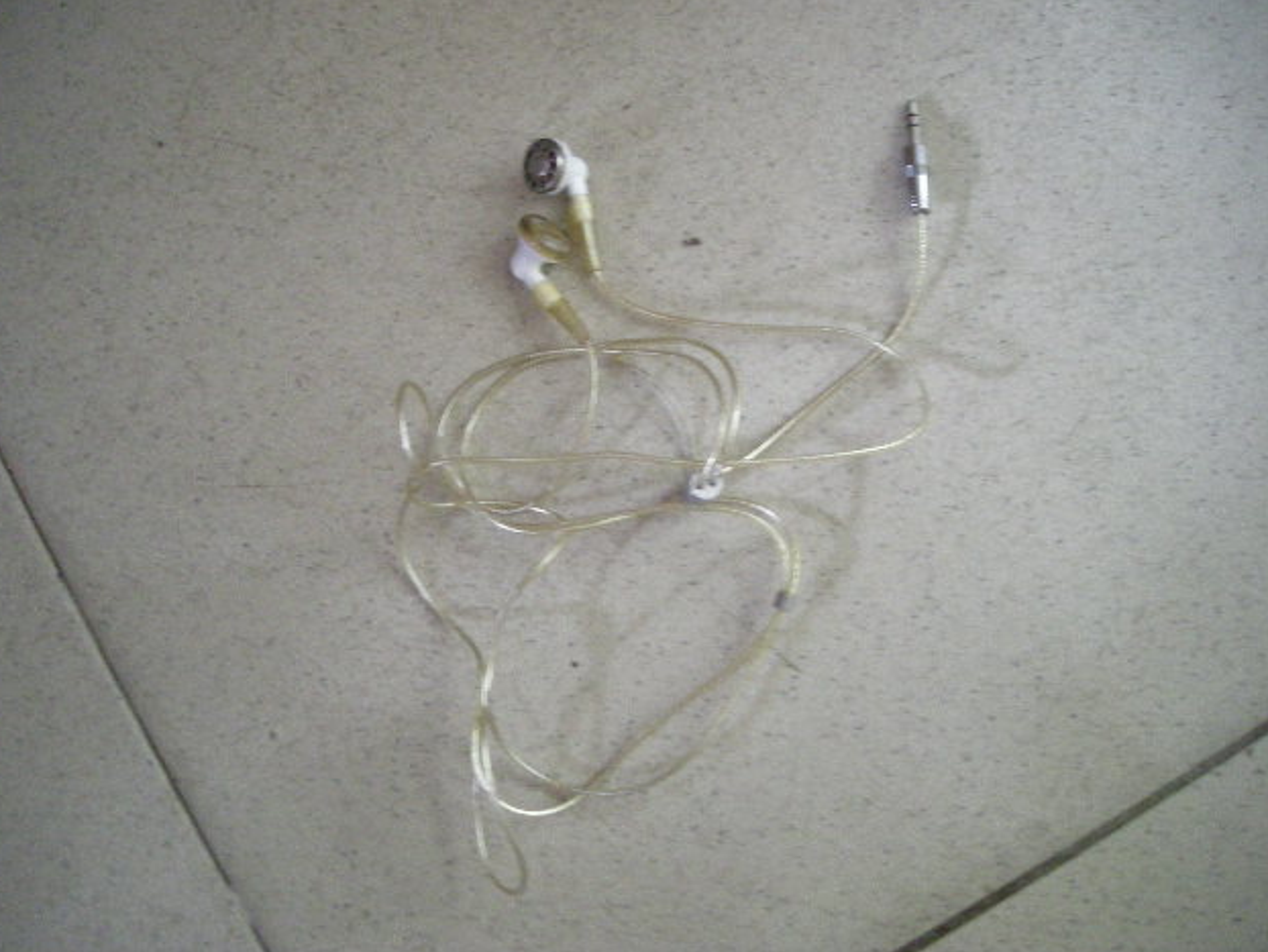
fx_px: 1319
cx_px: 622
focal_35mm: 36
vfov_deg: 39.7
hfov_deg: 51.3
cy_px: 469
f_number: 2.8
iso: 576
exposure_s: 1/8
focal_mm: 5.7
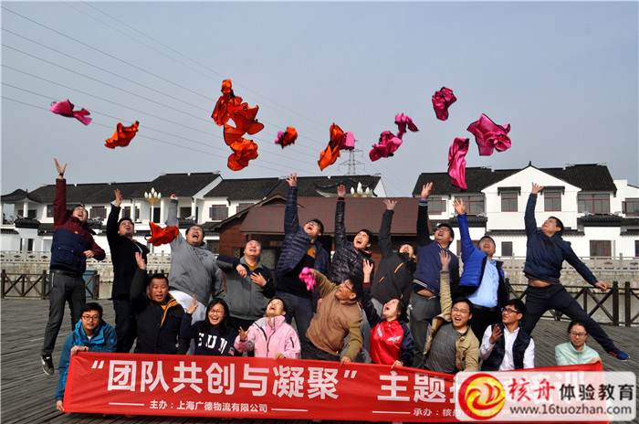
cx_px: 320
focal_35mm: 33
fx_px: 585
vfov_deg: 39.8
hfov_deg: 57.3
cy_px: 212
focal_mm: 22
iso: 200
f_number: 10
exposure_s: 1/400
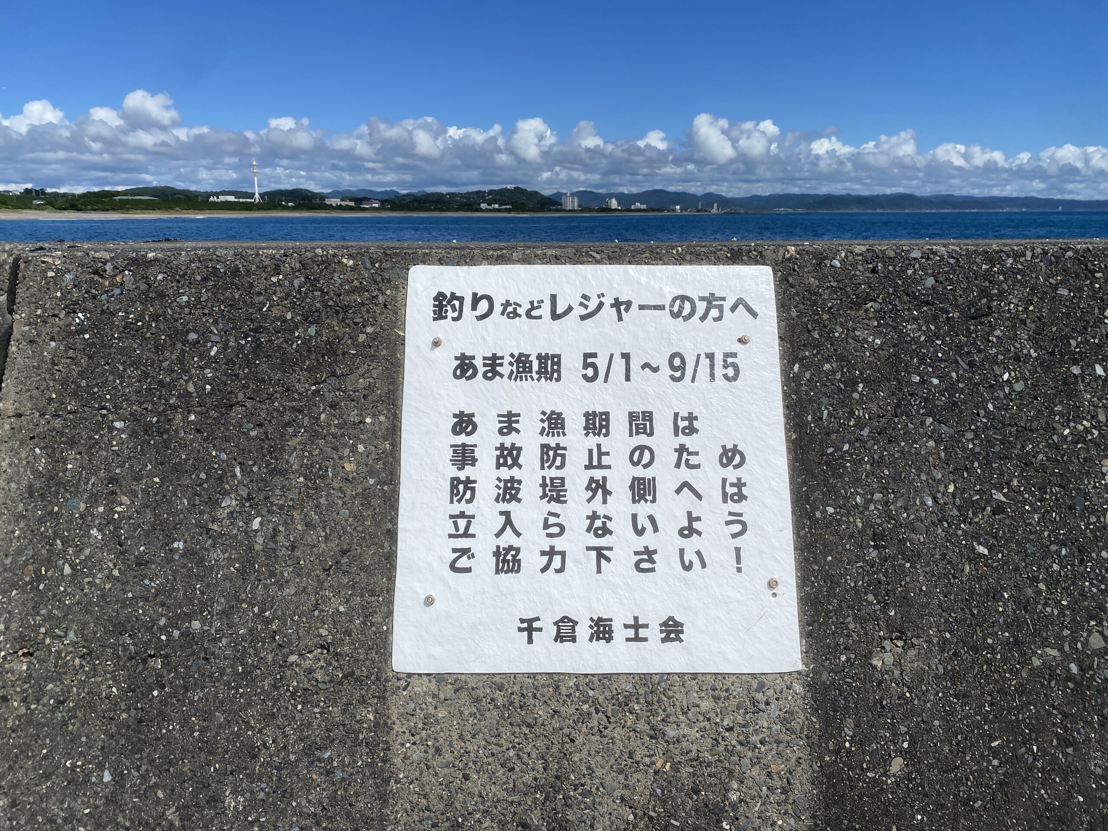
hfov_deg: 67.3
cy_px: 416
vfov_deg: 53.1
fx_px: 832
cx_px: 554
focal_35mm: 26
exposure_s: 1/10417
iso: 40
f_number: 1.8
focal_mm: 4.25
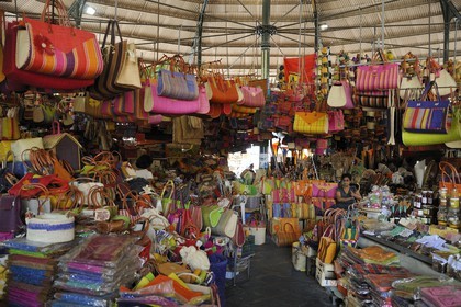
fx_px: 448
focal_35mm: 35
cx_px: 230
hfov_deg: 54.4
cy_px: 154
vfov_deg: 37.9
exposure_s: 1/60
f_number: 4
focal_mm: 35
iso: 800
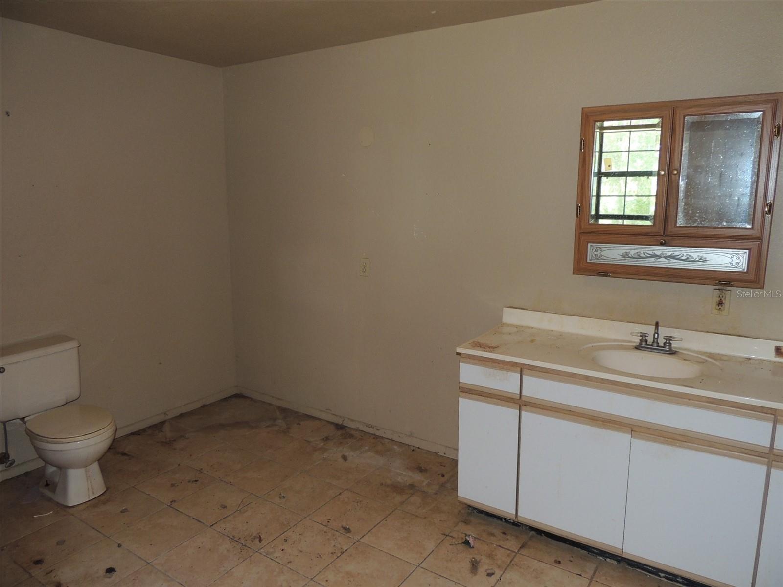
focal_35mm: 24
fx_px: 543
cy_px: 294
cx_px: 392
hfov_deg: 71.6
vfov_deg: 56.8
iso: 200
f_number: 3
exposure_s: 1/30
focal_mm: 4.3
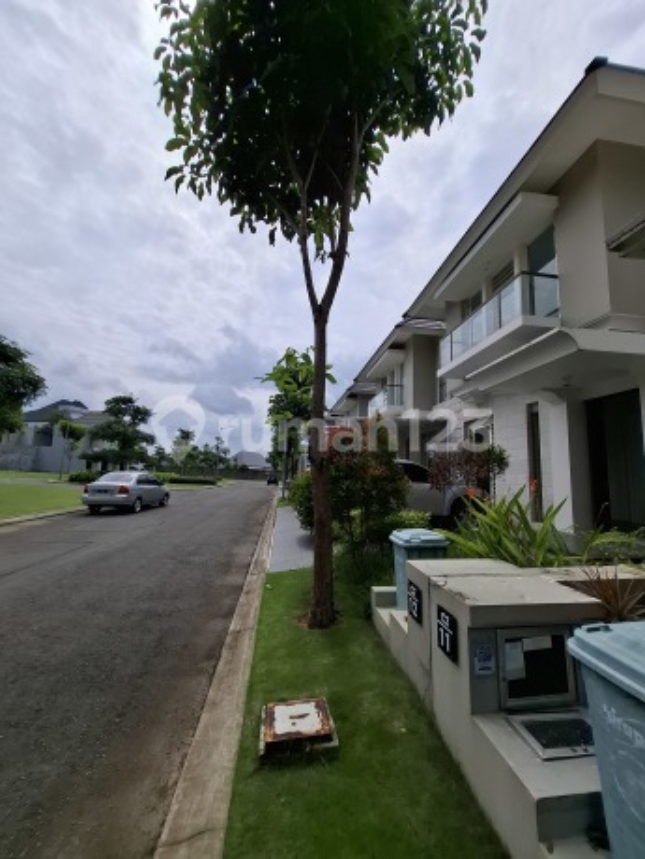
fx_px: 323
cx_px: 322
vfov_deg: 106.2
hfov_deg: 89.9
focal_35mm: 13
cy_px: 430
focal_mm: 1.74
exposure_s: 1/2941
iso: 40
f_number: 2.2
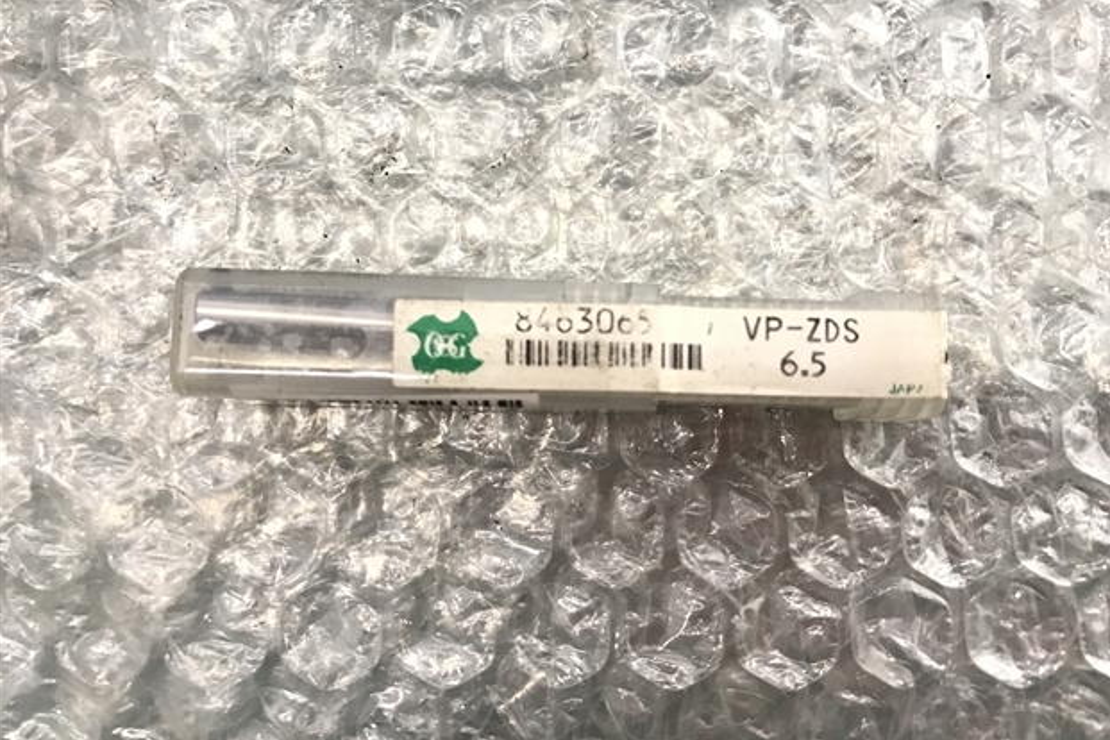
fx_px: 925
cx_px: 570
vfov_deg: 43.6
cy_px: 370
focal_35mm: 30
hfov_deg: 61.9
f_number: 1.8
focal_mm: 3.99
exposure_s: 1/25
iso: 40
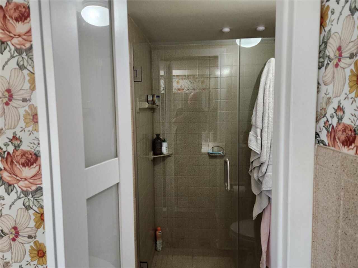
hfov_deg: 73.9
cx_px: 179
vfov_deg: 58.9
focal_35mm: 23
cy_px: 134
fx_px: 238
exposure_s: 1/120
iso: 500
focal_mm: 5.4
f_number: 1.8
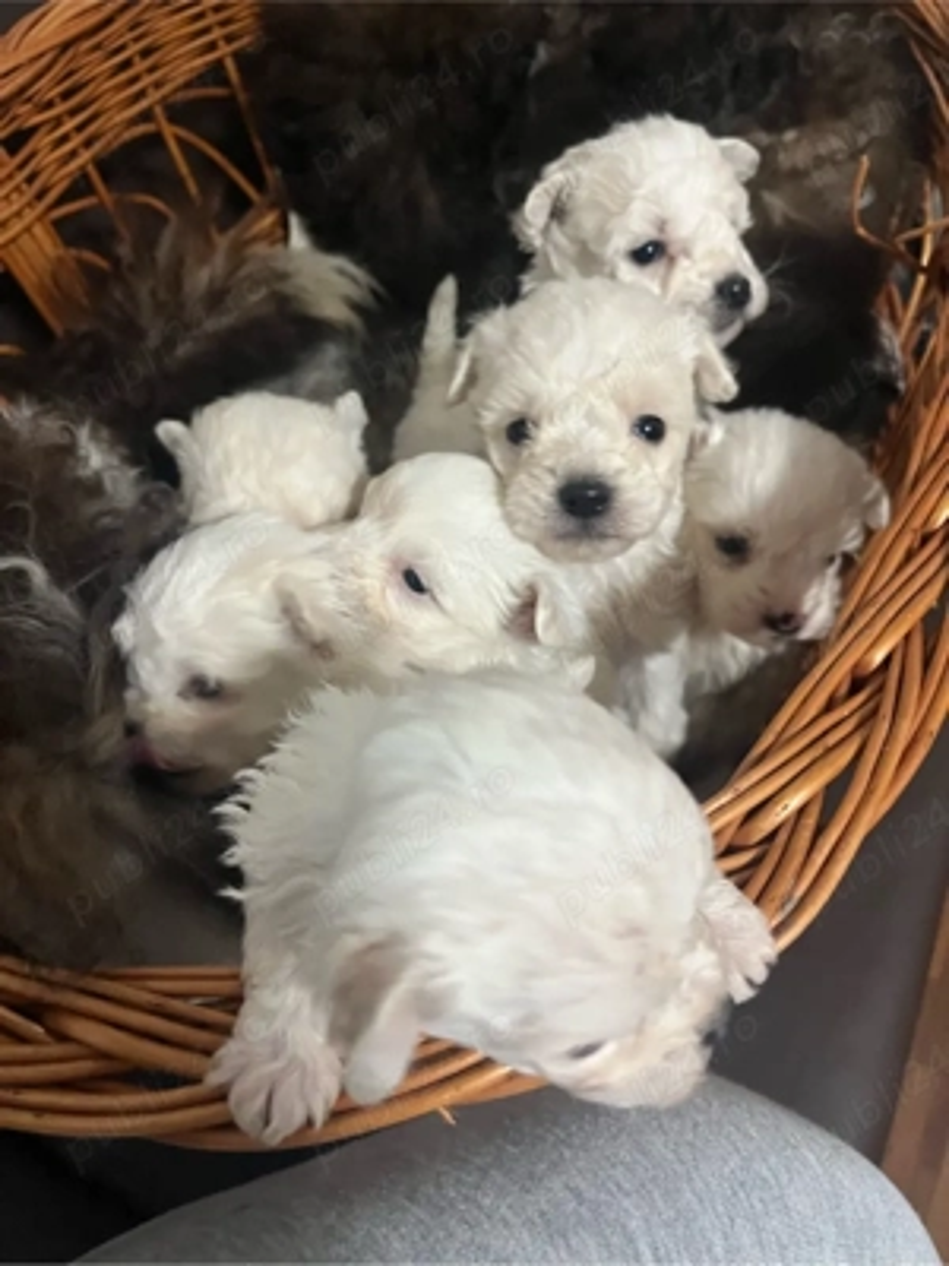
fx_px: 950
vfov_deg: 67.3
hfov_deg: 53.1
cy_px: 633
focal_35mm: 26
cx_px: 474
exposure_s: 1/33
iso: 400
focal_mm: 5.1
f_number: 1.6
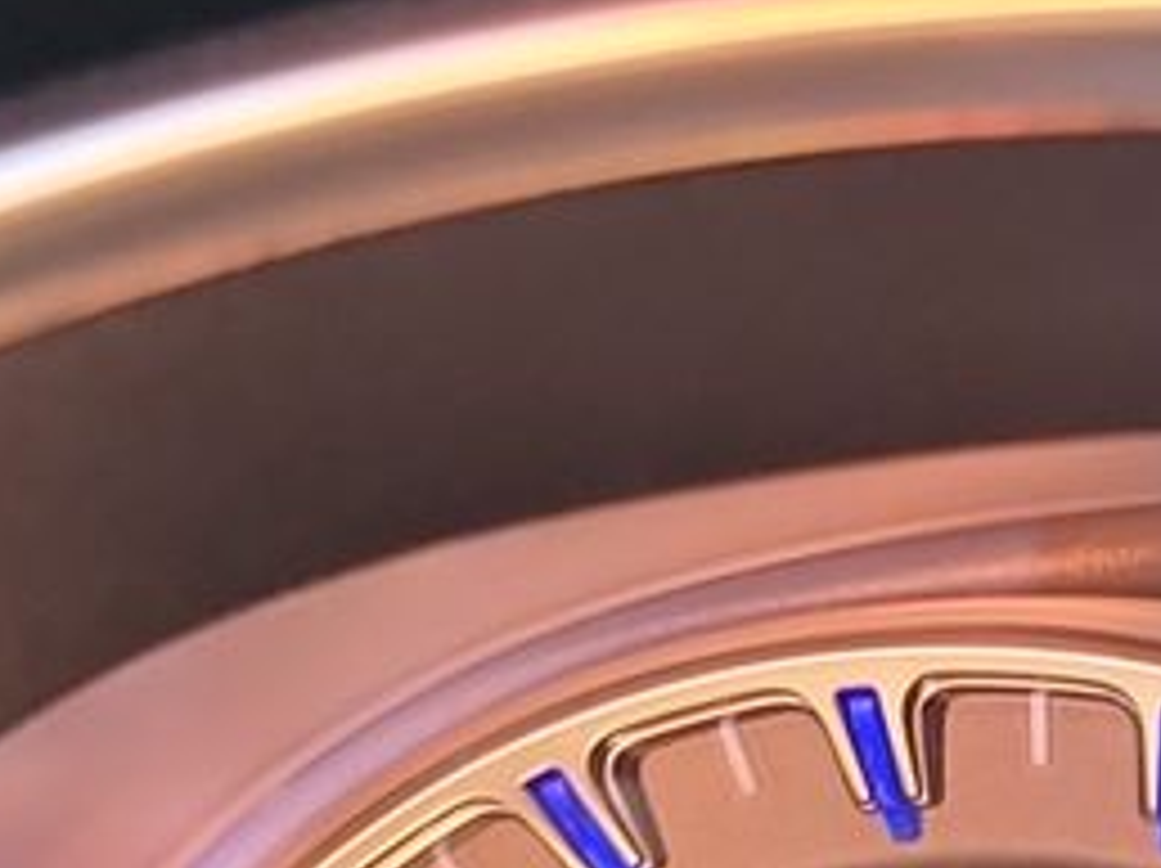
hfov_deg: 11.8
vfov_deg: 9.8
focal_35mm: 149
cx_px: 2326
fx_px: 4993
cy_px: 1052
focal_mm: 6.7
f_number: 1.8
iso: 119
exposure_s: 1/59
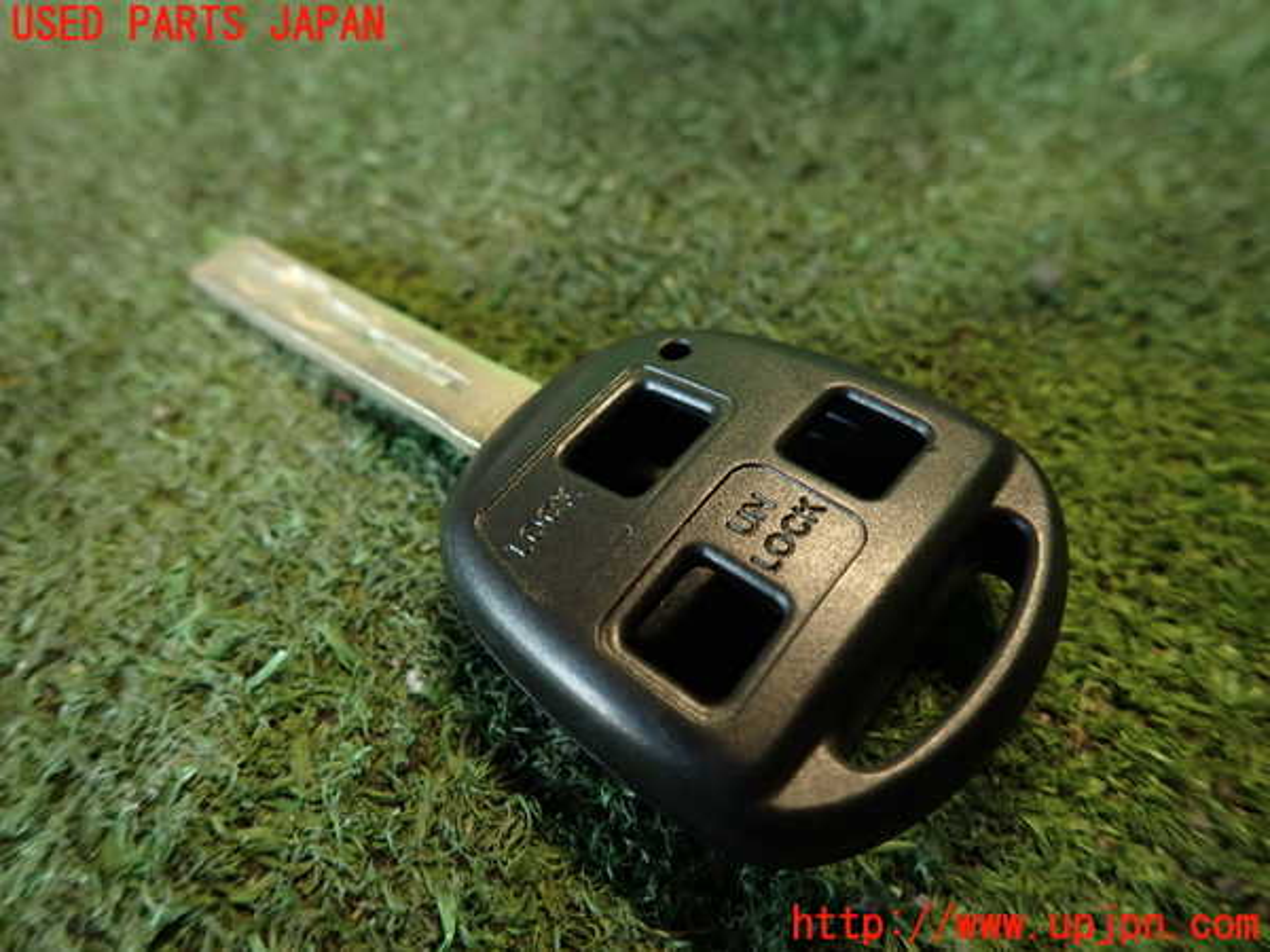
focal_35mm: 25
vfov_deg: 54.9
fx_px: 917
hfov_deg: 69.4
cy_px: 476
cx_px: 635
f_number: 2
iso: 200
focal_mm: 4.5
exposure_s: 1/30
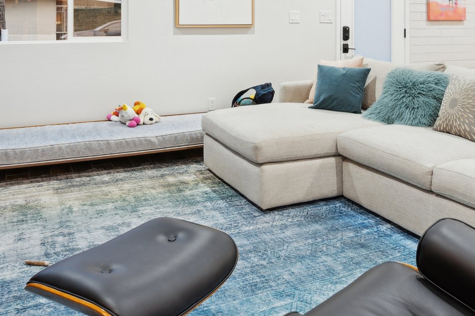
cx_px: 268
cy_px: 18
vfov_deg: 32.1
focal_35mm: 39
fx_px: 514
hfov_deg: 49.5
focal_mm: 19
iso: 320
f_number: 8
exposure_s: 1/10
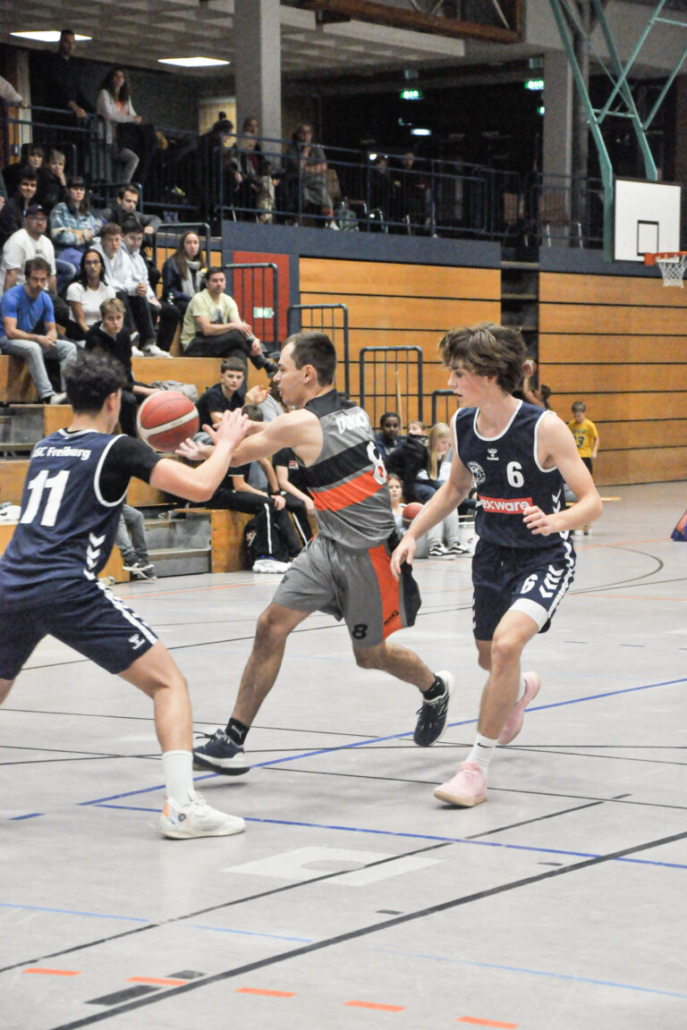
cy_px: 515
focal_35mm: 99
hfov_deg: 13.8
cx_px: 344
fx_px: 2834
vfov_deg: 20.6
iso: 2000
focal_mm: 66
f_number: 5.3
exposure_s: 1/200
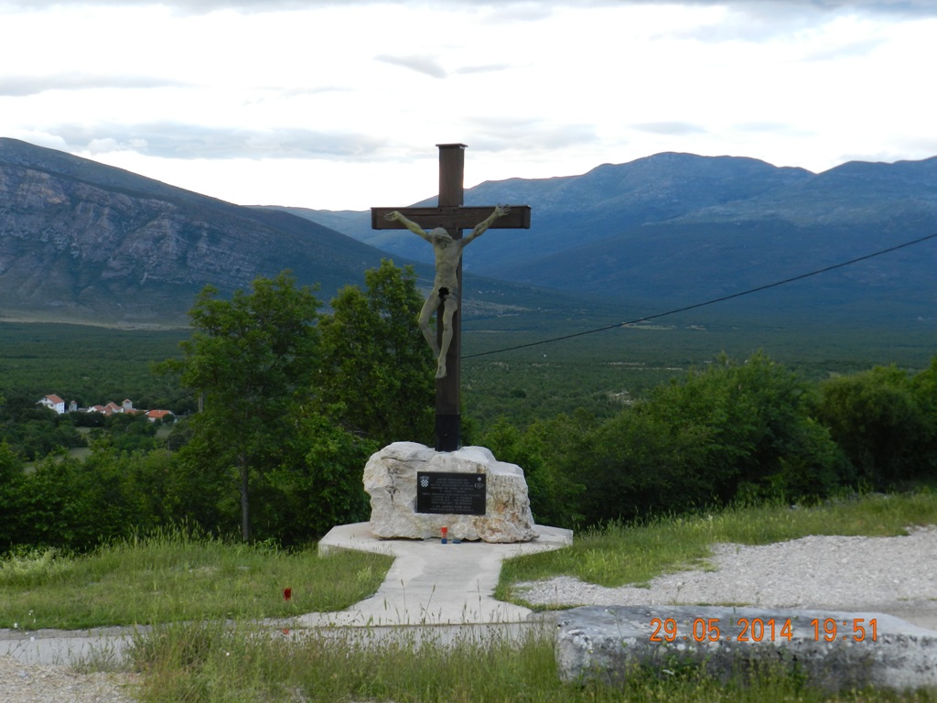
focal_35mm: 53
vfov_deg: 27.5
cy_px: 352
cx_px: 468
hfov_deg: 36.2
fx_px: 1435
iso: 160
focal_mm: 9.4
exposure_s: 1/60
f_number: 4.4
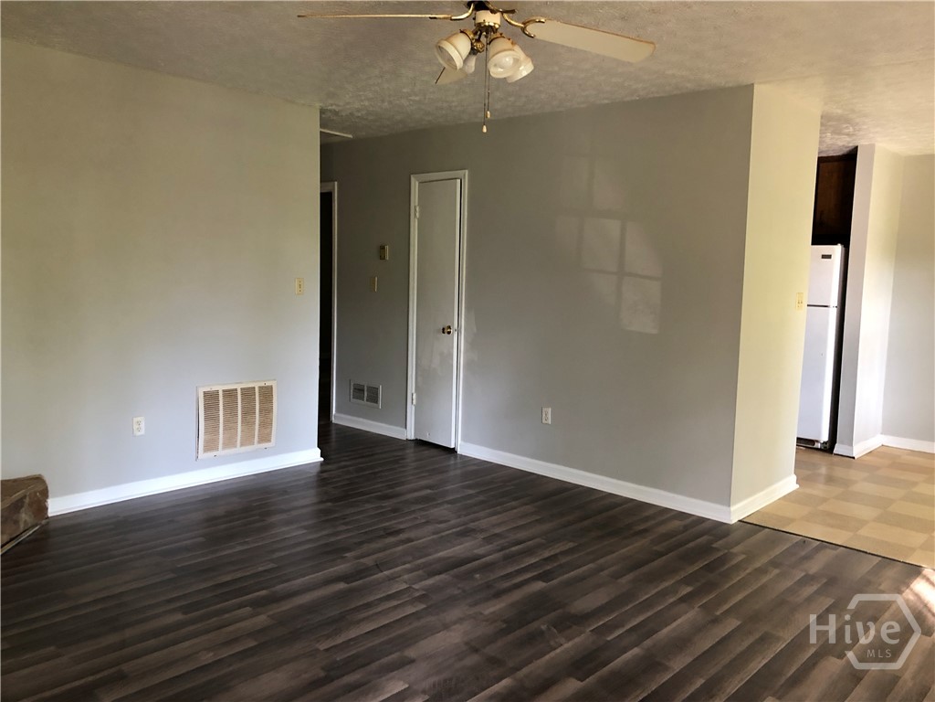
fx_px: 756
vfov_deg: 49.7
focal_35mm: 28
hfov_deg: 63.4
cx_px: 468
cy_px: 351
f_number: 1.8
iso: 50
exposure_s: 1/15
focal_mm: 3.99
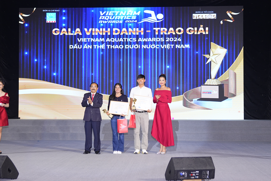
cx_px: 136
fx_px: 497
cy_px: 90
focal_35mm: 66
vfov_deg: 20.6
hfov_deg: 30.5
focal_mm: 44
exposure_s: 1/100
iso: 250
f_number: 2.8
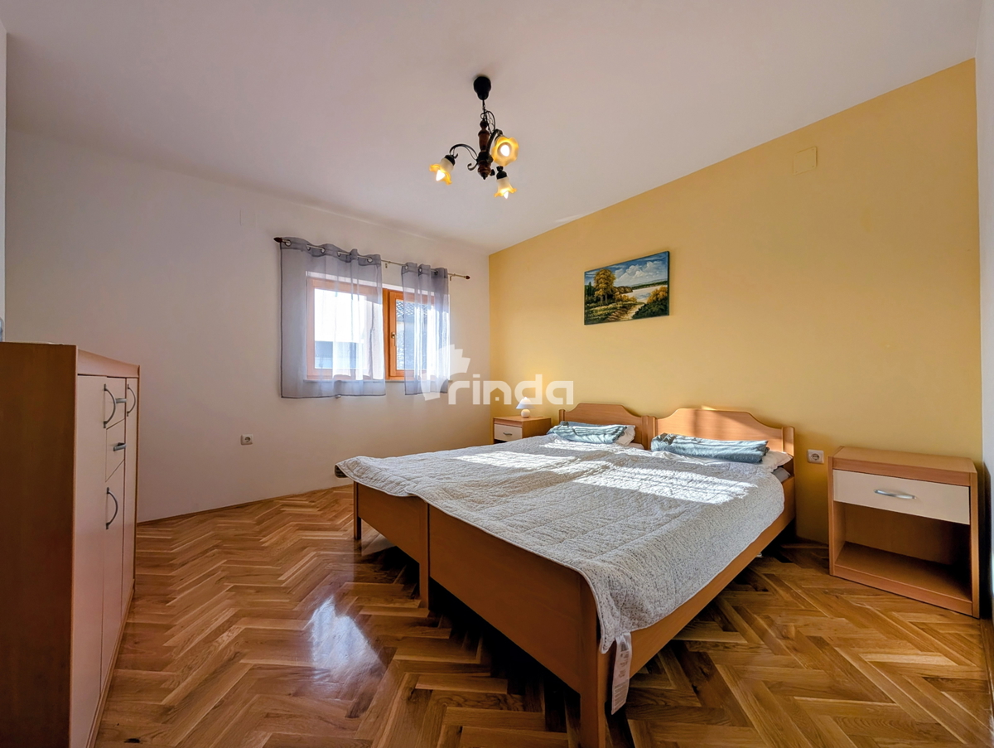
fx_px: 345
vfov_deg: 94.6
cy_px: 374
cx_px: 497
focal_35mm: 12
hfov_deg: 110.5
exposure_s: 1/689
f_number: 1.7
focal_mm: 2.02
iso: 50
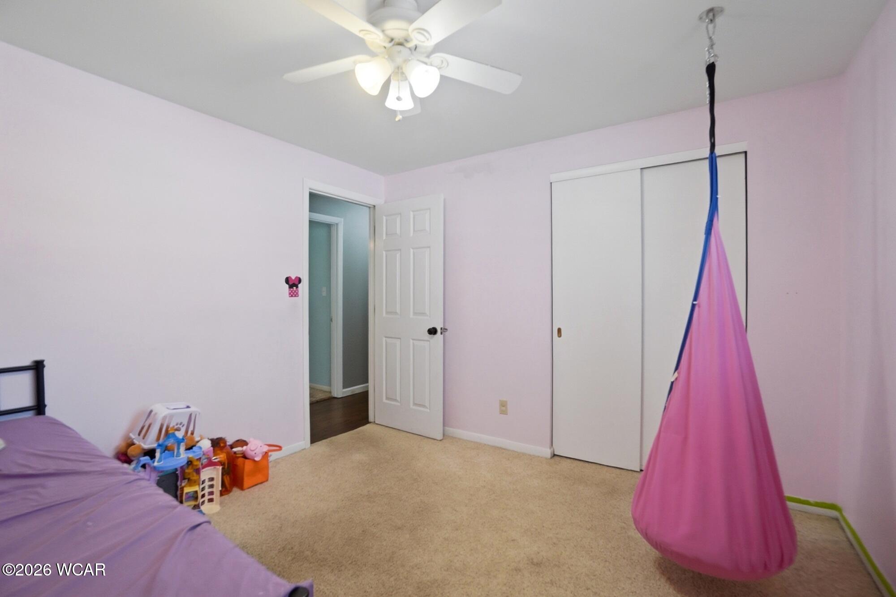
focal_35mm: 15
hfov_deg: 100.4
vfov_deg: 77.3
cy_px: 298
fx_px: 373
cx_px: 448
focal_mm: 10
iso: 125
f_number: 5.6
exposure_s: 1/200
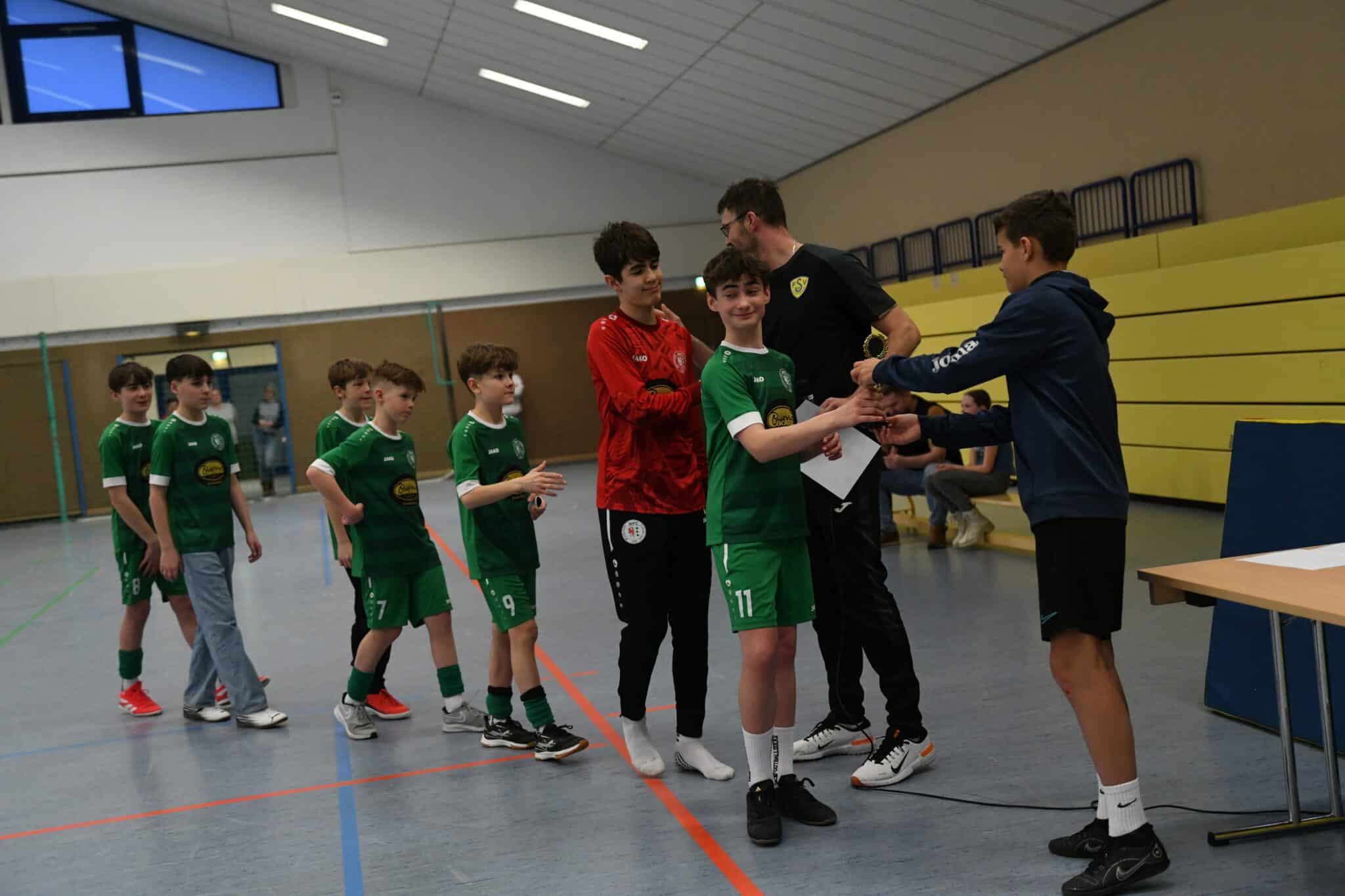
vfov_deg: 29.9
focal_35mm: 45
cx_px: 672
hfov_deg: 43.6
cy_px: 448
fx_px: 1681
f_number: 2.8
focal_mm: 45
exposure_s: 1/800
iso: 5000
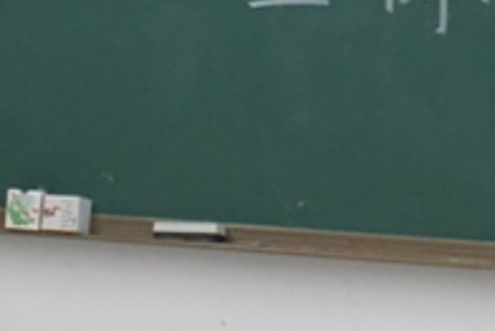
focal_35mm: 203
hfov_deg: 10.1
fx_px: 2790
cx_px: 149
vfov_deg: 6.8
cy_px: 166
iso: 3200
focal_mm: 39
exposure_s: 1/160
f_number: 5.6
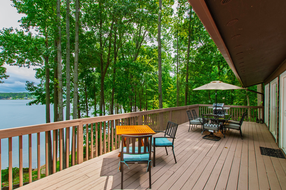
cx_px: 143
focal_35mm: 16
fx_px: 127
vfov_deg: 73.7
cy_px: 95
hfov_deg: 96.7
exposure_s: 1/125
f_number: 8
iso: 320
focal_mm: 10
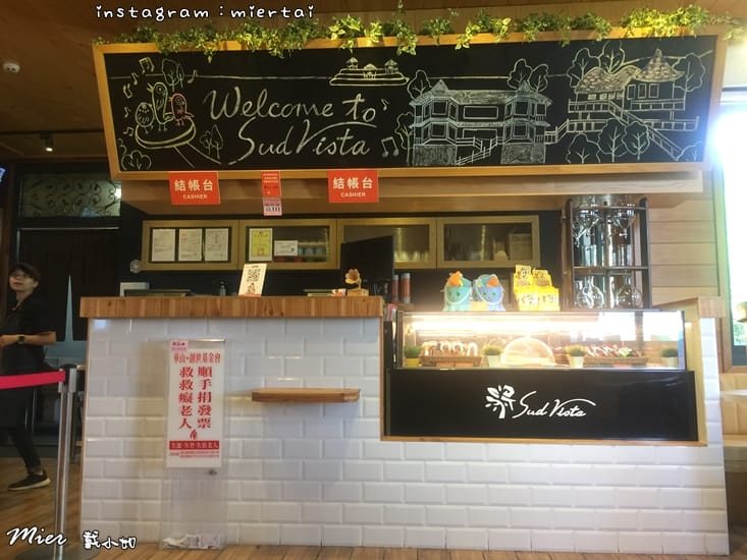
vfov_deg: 48.2
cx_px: 374
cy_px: 280
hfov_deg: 61.7
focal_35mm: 29
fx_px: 626
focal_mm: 4.15
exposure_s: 1/15
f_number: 2.2
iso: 32
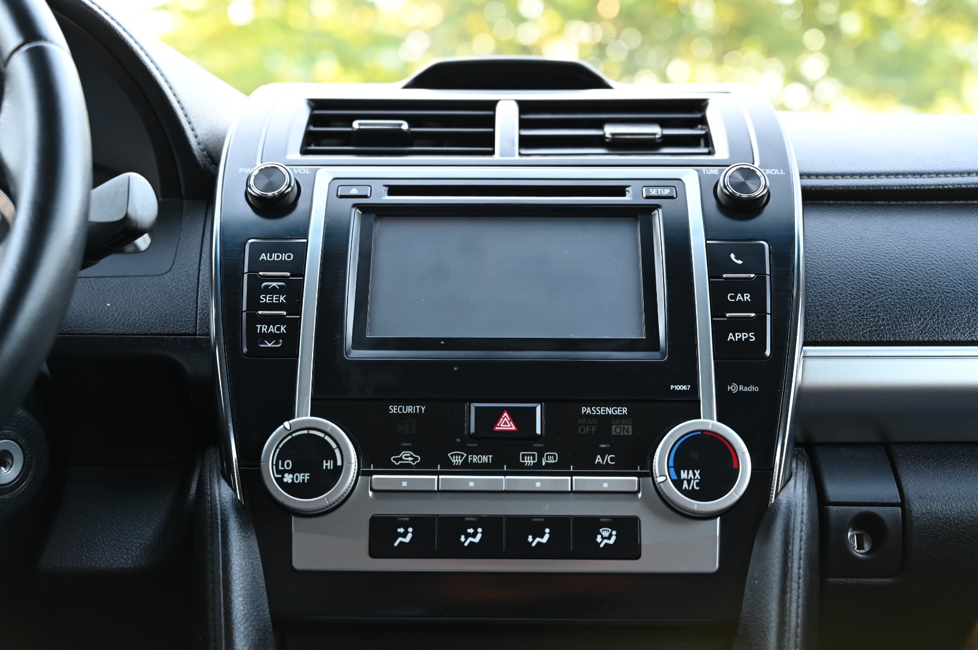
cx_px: 489
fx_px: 1330
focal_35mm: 49
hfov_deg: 40.4
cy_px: 325
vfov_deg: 27.5
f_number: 4
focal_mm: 49
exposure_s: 1/125
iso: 1000
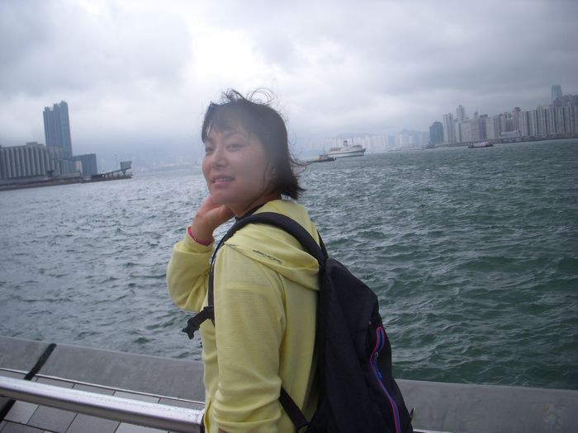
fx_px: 635
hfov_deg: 49.0
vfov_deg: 37.7
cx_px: 289
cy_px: 216
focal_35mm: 38
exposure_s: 1/100
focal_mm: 6.3
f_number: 3.3
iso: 100
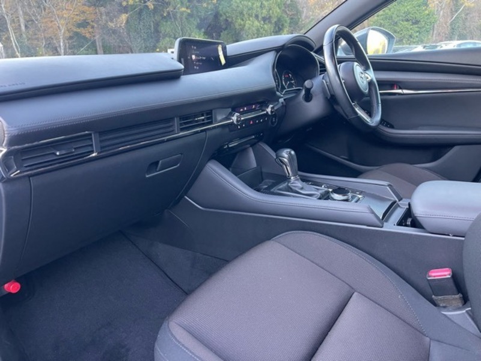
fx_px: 347
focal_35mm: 25
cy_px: 180
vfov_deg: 54.9
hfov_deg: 69.4
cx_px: 240
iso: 320
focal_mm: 5.1
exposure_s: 1/50
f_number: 1.6
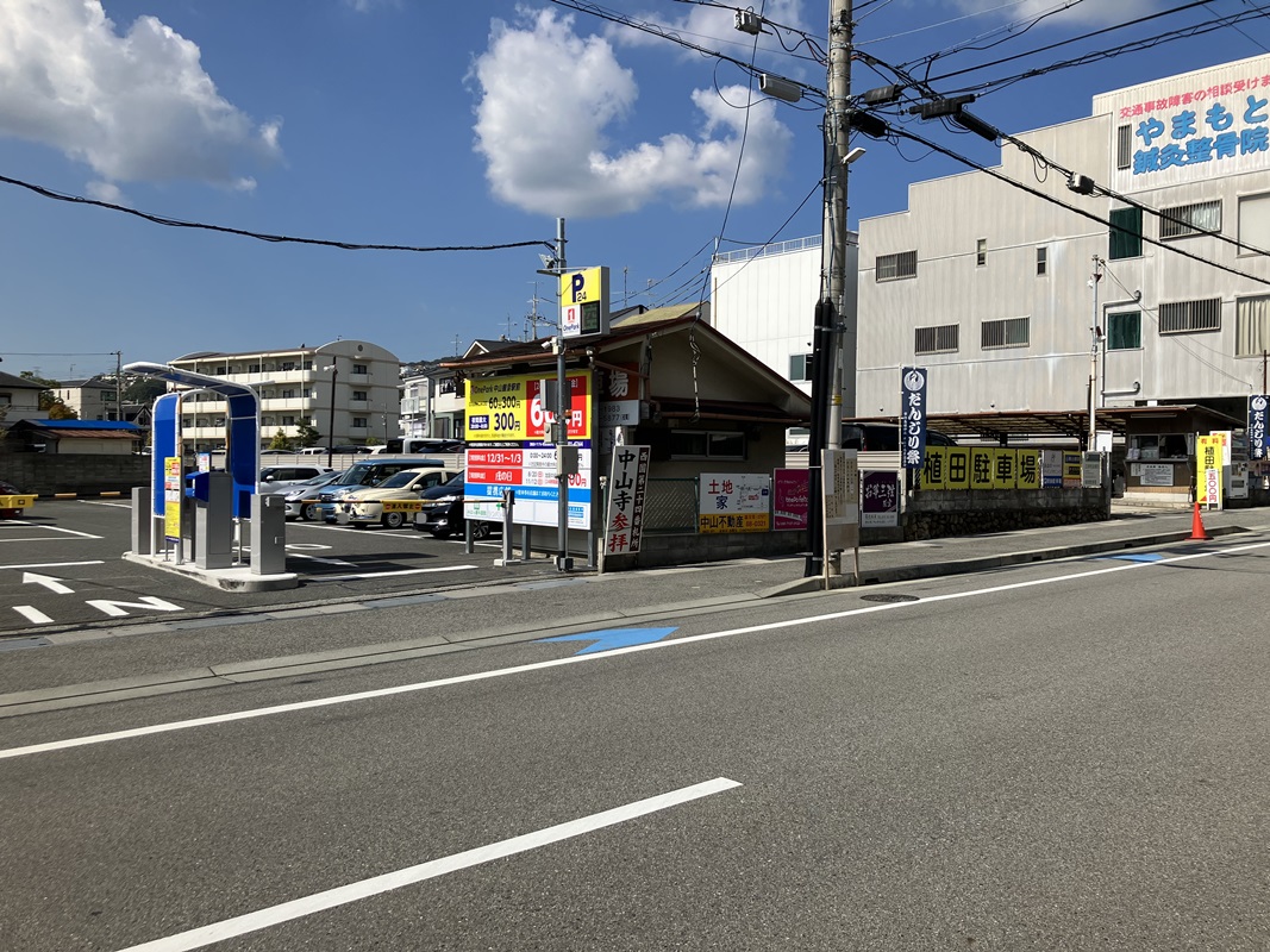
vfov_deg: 49.7
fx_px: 1027
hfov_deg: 63.4
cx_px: 635
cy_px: 476
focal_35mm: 28
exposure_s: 1/3247
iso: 32
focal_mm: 3.99
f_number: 1.8
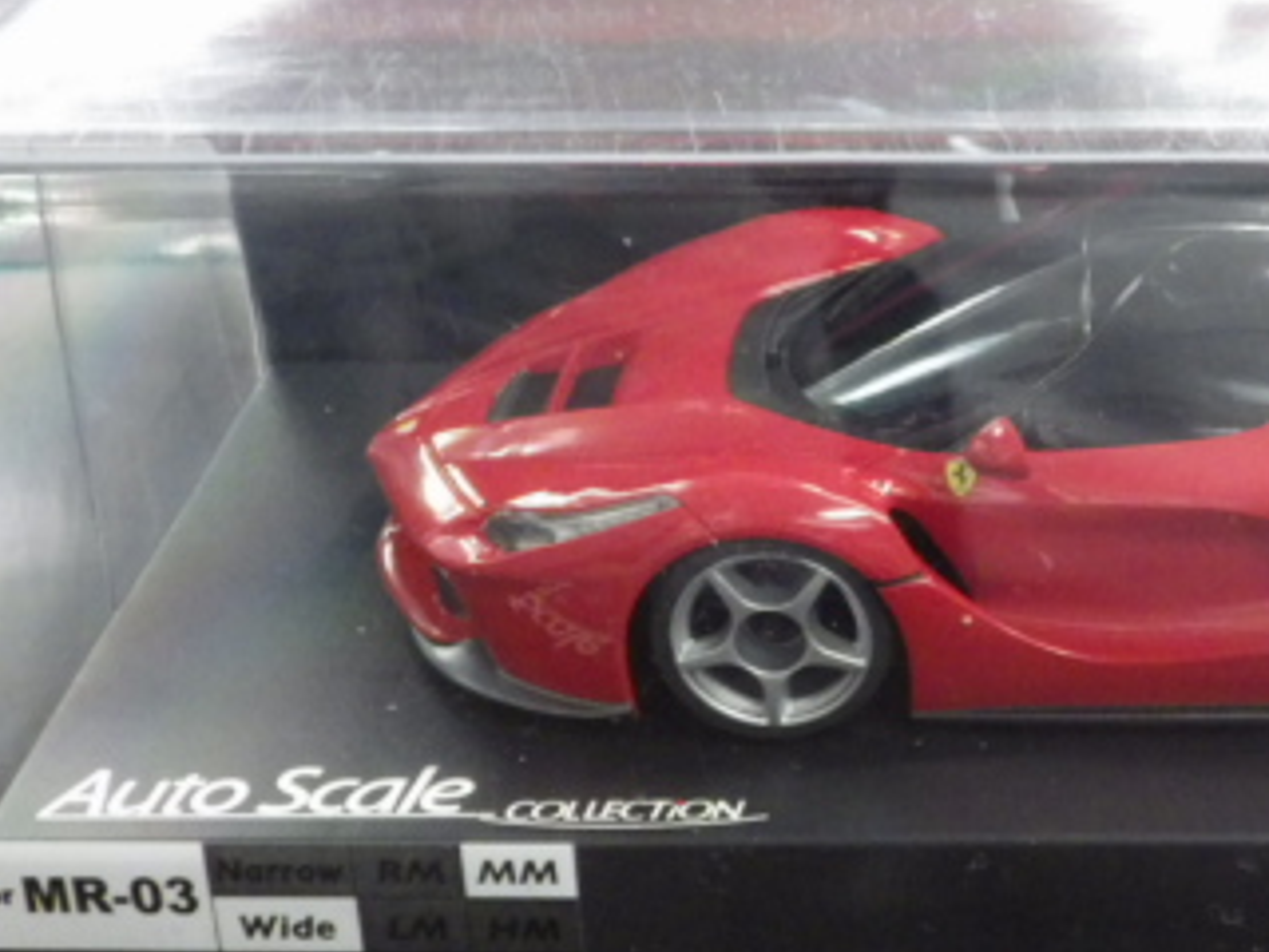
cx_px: 1202
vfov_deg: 18.0
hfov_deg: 23.1
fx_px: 3006
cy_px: 520
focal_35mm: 82
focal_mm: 7.4
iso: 800
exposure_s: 1/30
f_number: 3.6
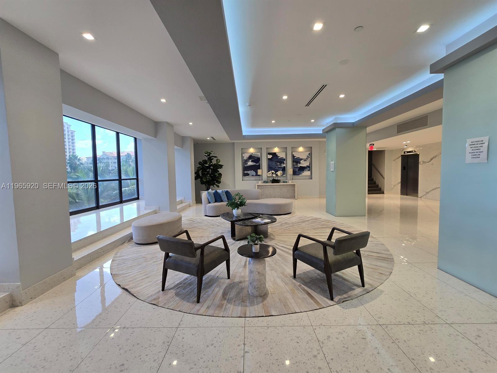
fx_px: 187
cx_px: 248
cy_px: 186
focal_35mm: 13
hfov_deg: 106.2
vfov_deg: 89.9
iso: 50
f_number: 2.2
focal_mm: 2.2
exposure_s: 1/60
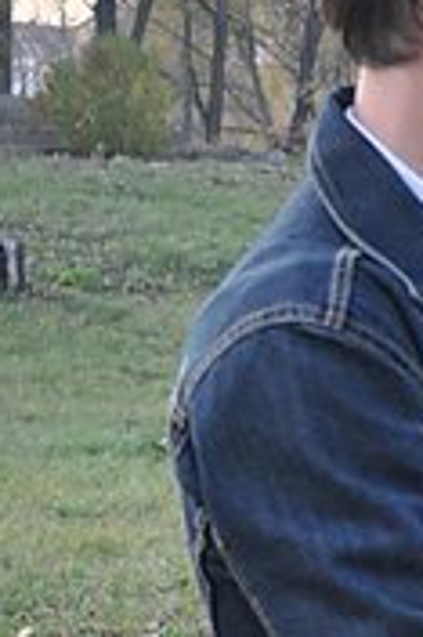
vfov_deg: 12.9
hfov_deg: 8.3
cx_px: 850
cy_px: 615
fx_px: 2772
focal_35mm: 157
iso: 1600
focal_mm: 24
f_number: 4.2
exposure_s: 1/30
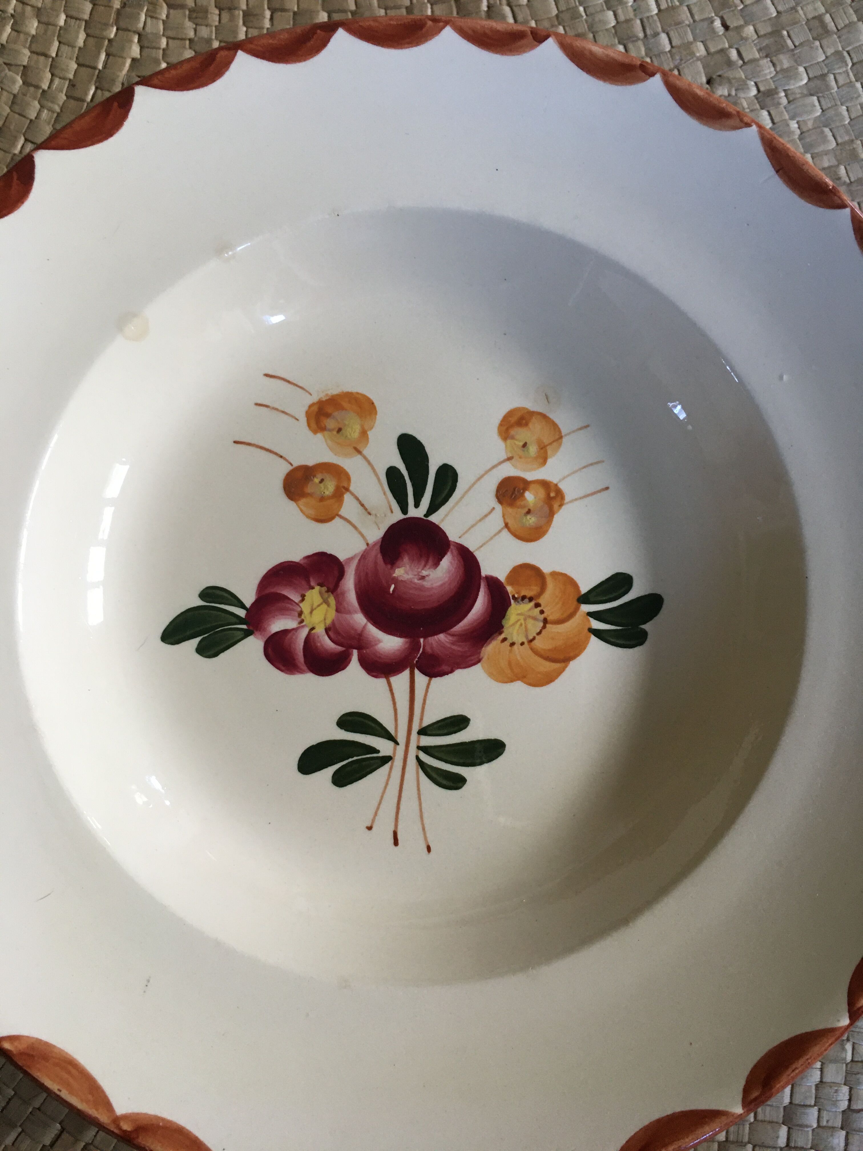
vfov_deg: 61.7
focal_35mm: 29
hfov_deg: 48.2
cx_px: 432
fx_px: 964
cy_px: 576
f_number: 2.2
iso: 125
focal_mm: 4.15
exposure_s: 1/33
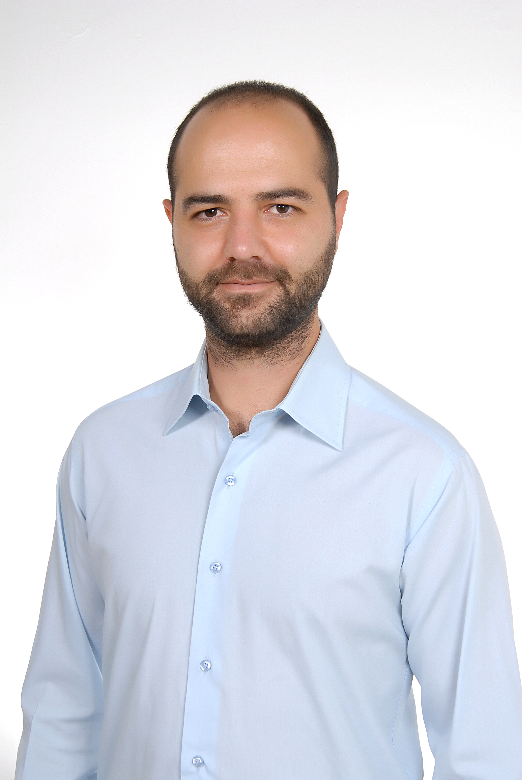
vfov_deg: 31.9
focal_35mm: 63
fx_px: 1366
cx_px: 261
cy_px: 390
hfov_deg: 21.6
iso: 200
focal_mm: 42
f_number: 11
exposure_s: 1/125
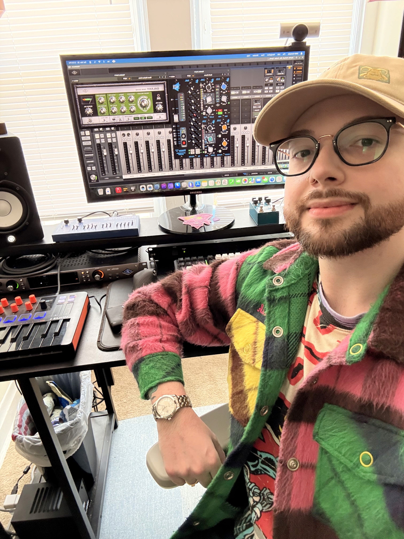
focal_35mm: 23
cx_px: 202
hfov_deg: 58.9
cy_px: 270
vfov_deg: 73.9
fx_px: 358
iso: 320
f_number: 1.9
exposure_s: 1/40
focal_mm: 2.69
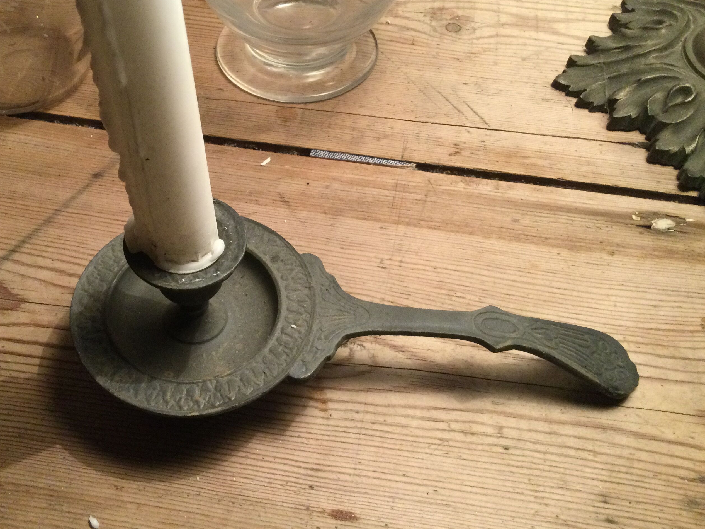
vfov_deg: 35.9
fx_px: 815
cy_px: 221
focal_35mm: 40
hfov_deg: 46.3
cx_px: 260
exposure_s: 1/33
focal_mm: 3.3
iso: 200
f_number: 2.4
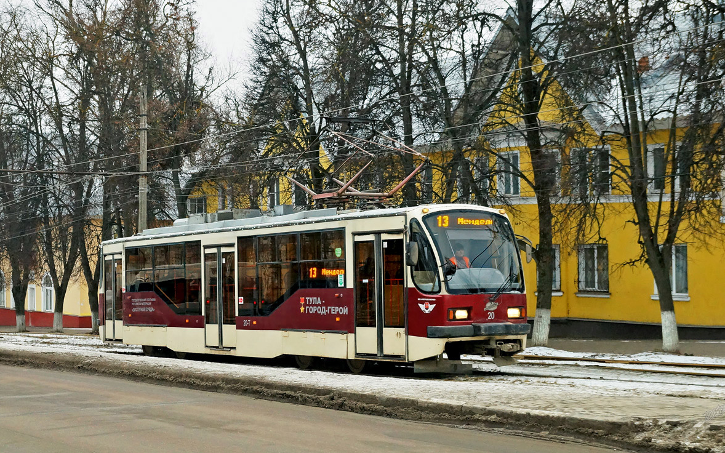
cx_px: 360
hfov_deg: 37.2
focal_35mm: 55
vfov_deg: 23.7
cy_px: 209
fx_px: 1077
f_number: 4.5
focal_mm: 35
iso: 800
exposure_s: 1/400
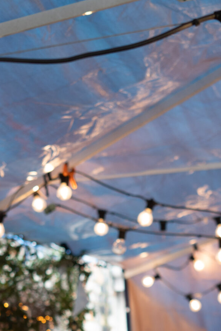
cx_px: 214
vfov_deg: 13.5
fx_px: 1353
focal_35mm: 147
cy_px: 407
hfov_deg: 9.3
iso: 400
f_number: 2.8
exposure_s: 1/160
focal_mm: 50
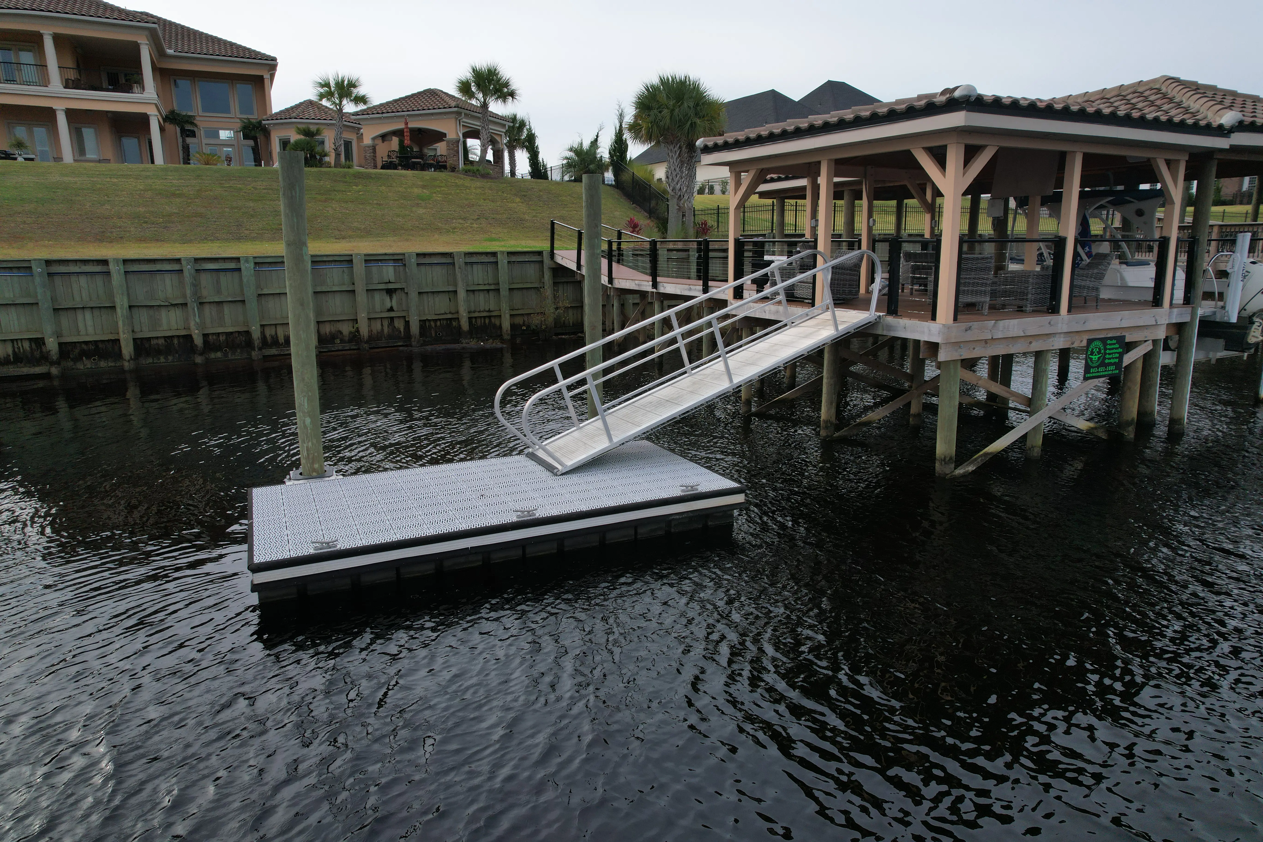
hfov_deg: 78.6
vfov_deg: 57.2
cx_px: 632
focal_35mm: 22
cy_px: 421
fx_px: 772
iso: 100
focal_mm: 8.38
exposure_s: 1/1250
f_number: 2.8
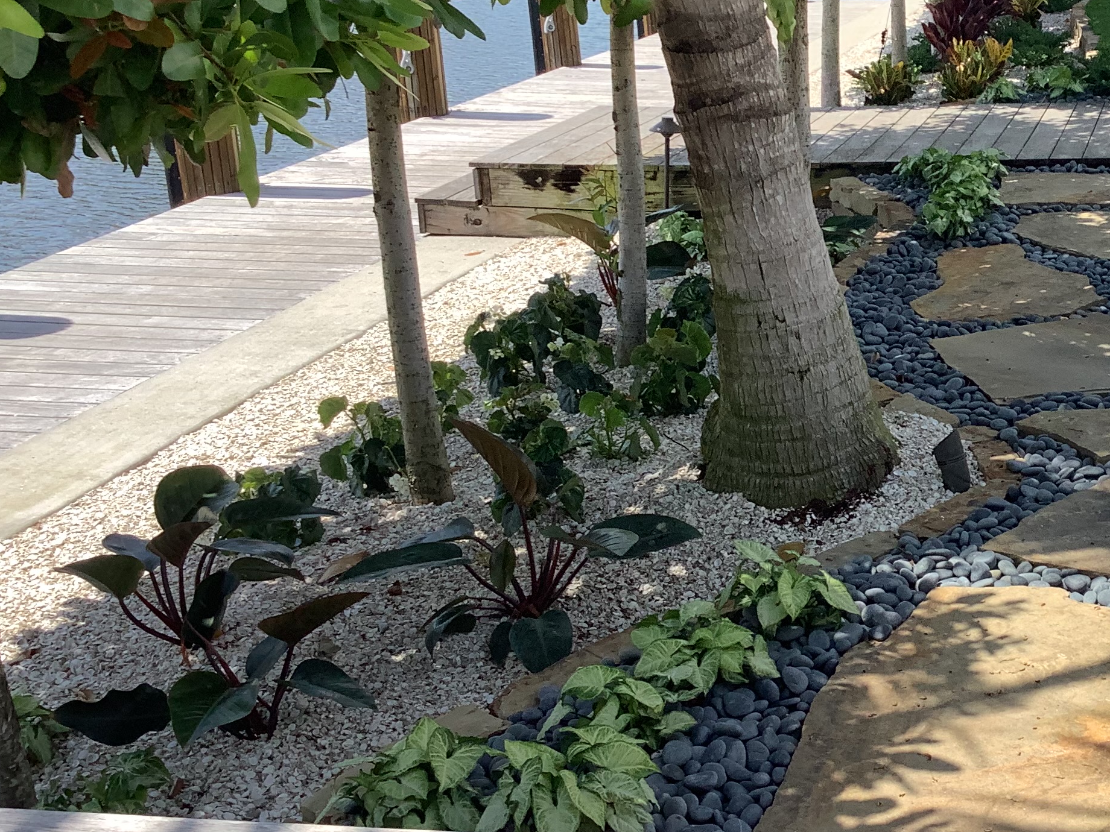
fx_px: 1764
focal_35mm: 55
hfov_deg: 33.3
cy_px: 378
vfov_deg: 26.5
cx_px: 971
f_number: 2.4
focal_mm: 3.3
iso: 25
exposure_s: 1/876
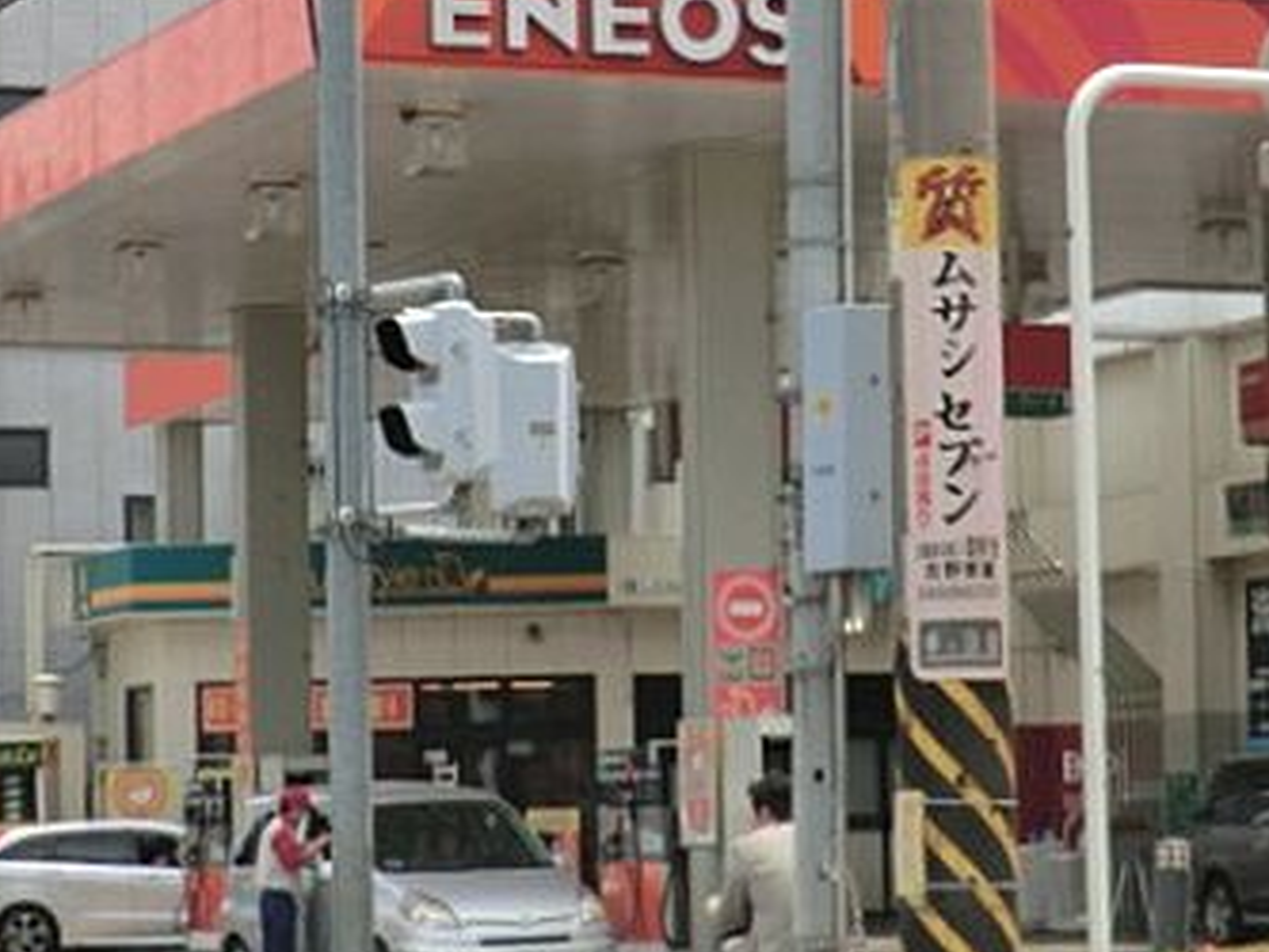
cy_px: 434
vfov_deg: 11.9
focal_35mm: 125
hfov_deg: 15.8
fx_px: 4584
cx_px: 697
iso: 80
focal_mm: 11.6
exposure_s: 1/400
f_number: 4.4
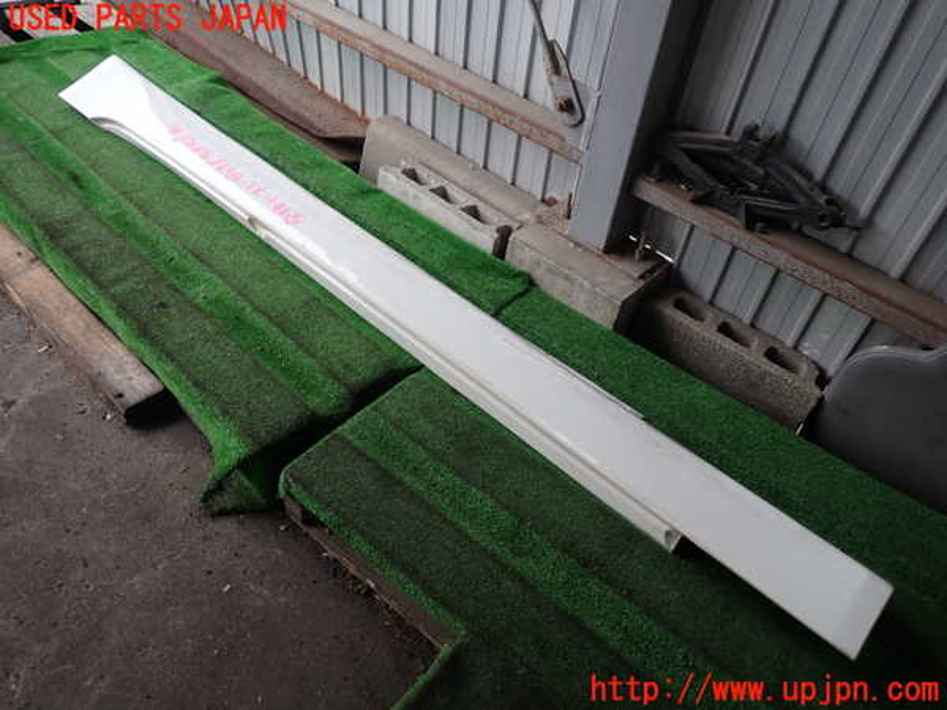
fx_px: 684
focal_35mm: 25
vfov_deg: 54.9
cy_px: 355
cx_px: 474
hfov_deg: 69.4
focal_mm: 4.5
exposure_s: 1/160
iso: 100
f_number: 2
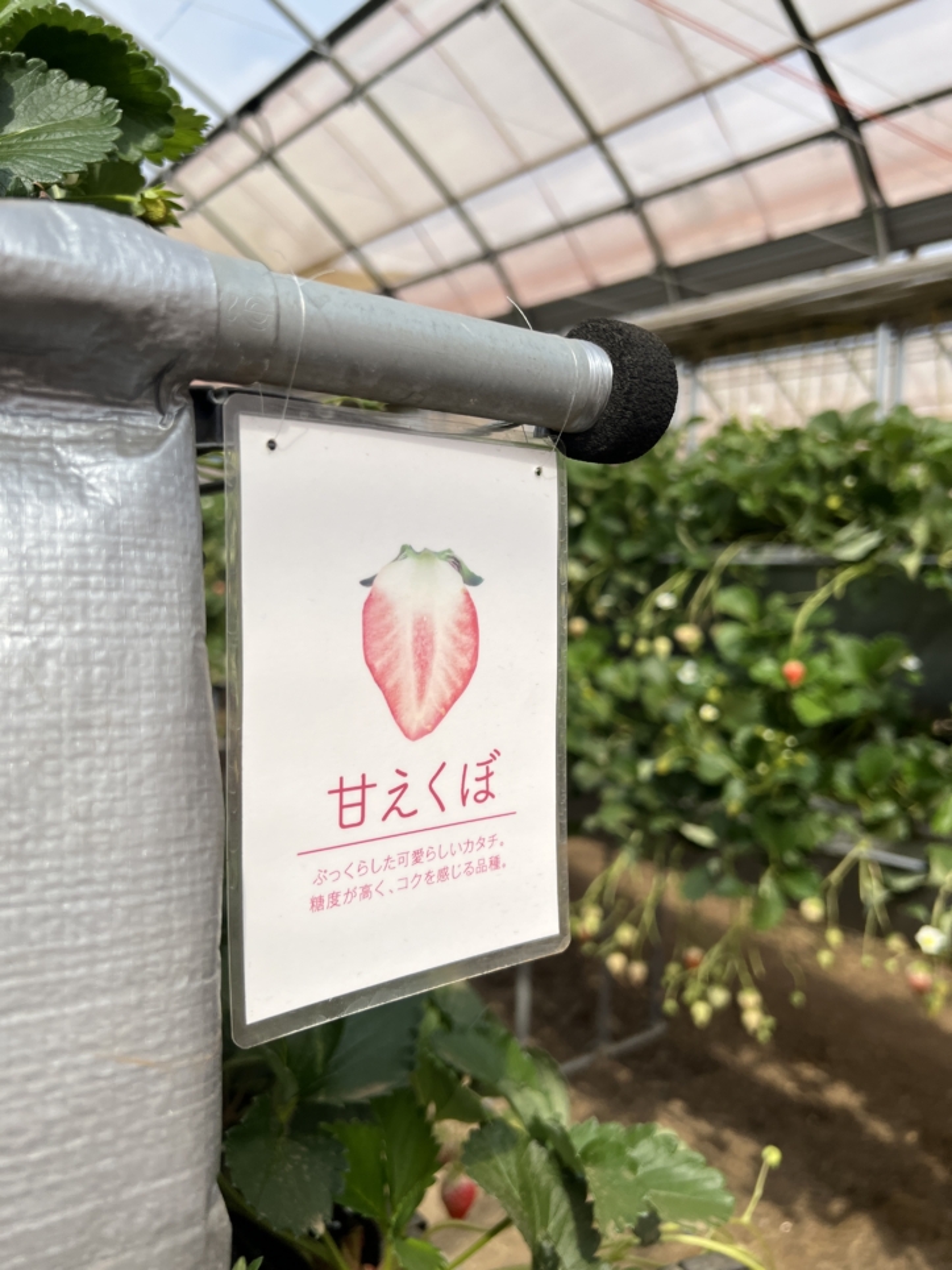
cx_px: 476
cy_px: 635
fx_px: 953
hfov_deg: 53.1
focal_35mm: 26
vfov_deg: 67.3
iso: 50
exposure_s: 1/5319
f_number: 1.5
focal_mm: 5.7
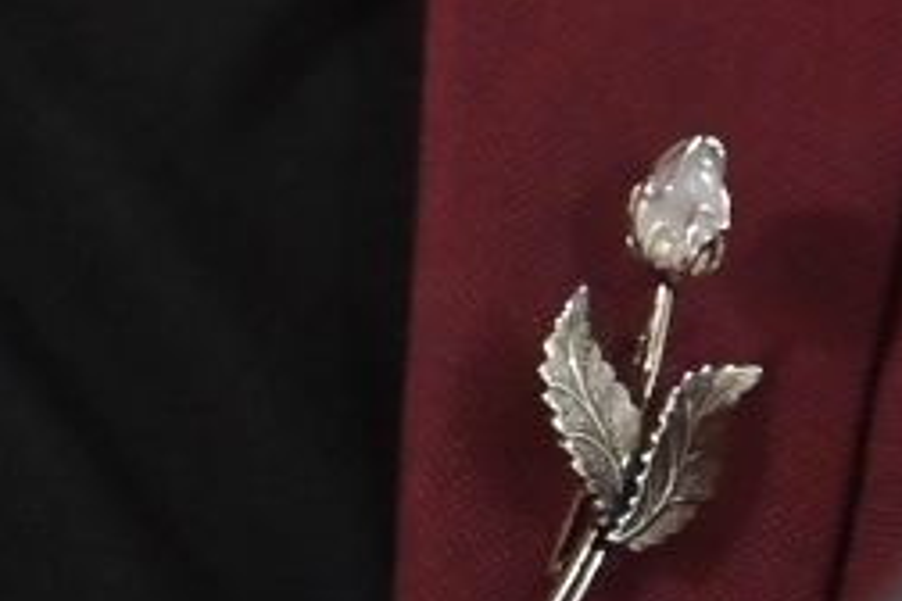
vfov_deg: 1.2
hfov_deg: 1.8
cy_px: -1284
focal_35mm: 1155
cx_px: 397
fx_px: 28937
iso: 3200
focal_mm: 180
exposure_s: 1/400
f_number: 2.8
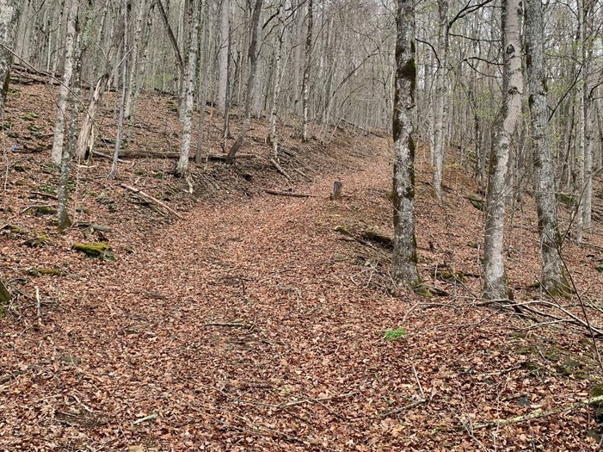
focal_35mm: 38
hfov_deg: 48.7
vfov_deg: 37.7
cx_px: 243
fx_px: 662
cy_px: 232
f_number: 1.8
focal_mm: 4.25
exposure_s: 1/314
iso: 25
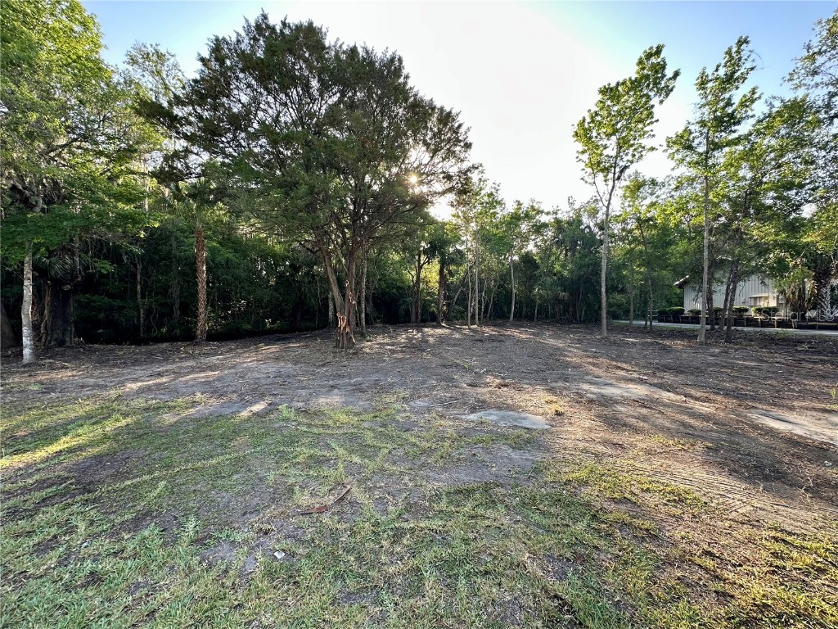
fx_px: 339
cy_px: 314
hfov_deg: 102.1
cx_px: 419
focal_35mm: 14
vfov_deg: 85.7
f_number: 2.2
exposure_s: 1/170
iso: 40
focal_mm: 2.22
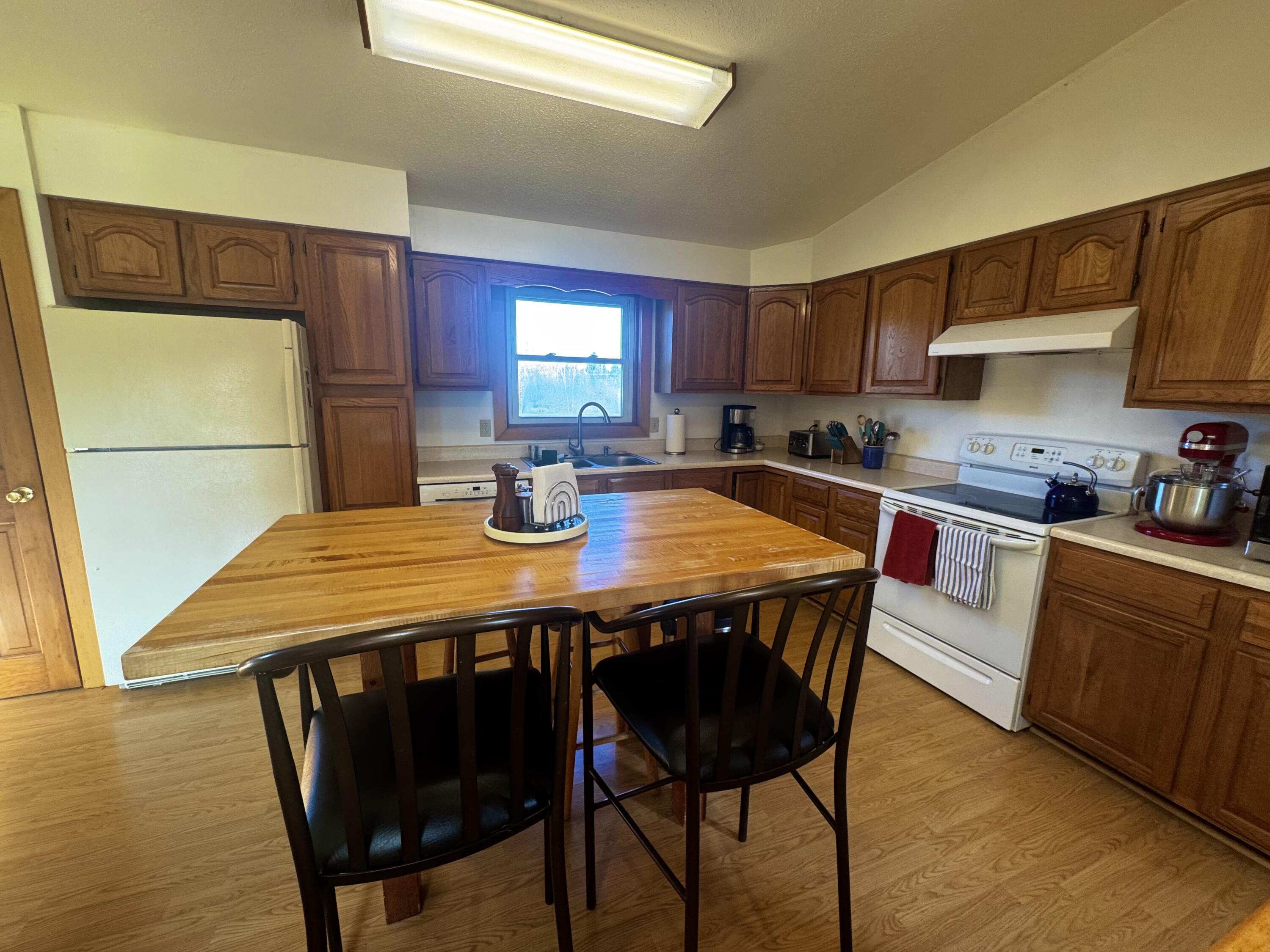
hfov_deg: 102.1
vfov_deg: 85.7
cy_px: 476
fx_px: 514
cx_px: 635
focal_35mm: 14
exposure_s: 1/120
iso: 200
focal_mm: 2.22
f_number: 2.2
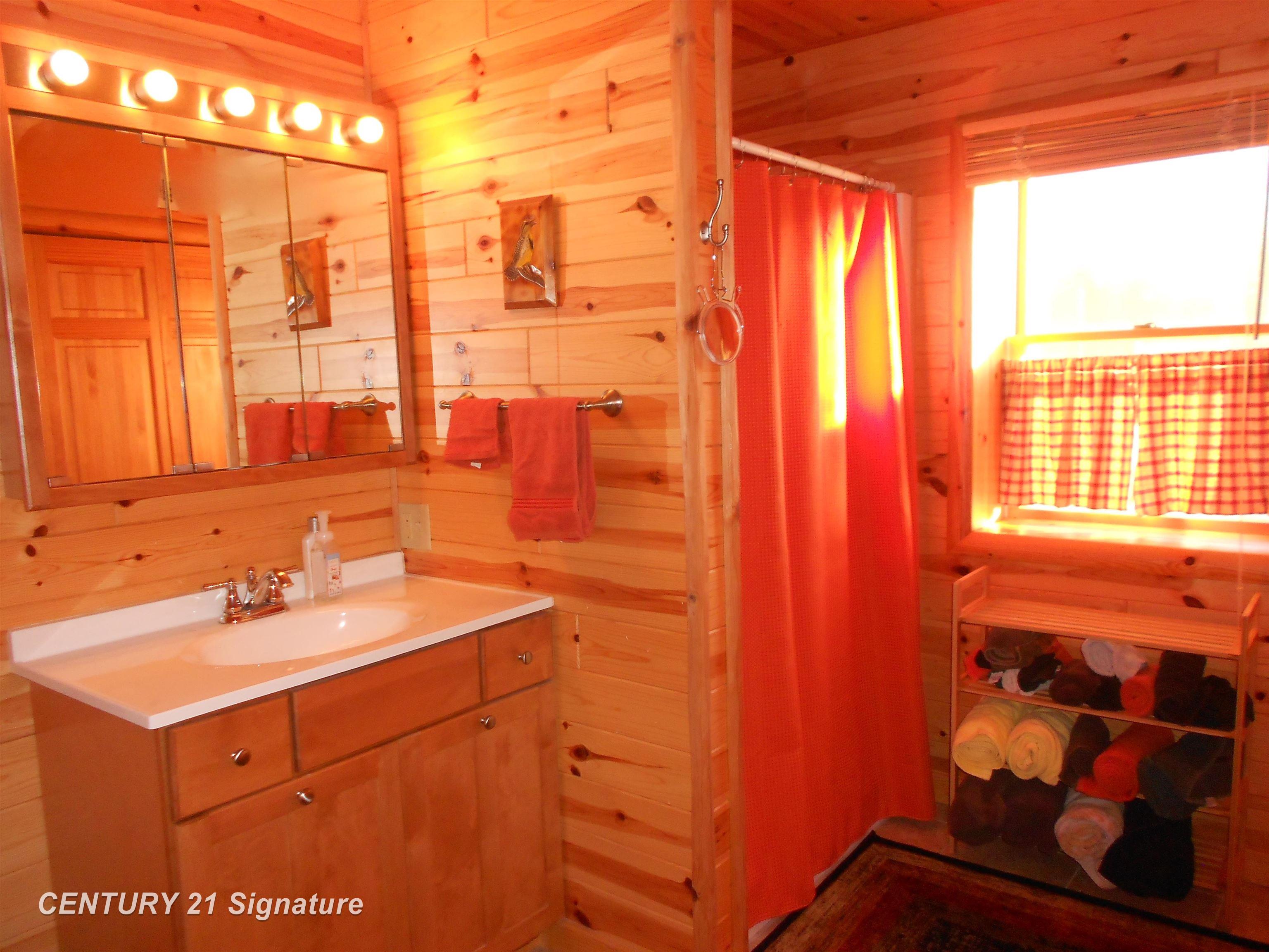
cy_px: 476
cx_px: 634
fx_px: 953
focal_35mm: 26
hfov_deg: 67.3
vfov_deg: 53.1
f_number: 3.2
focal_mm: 4.6
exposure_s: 1/25
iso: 200
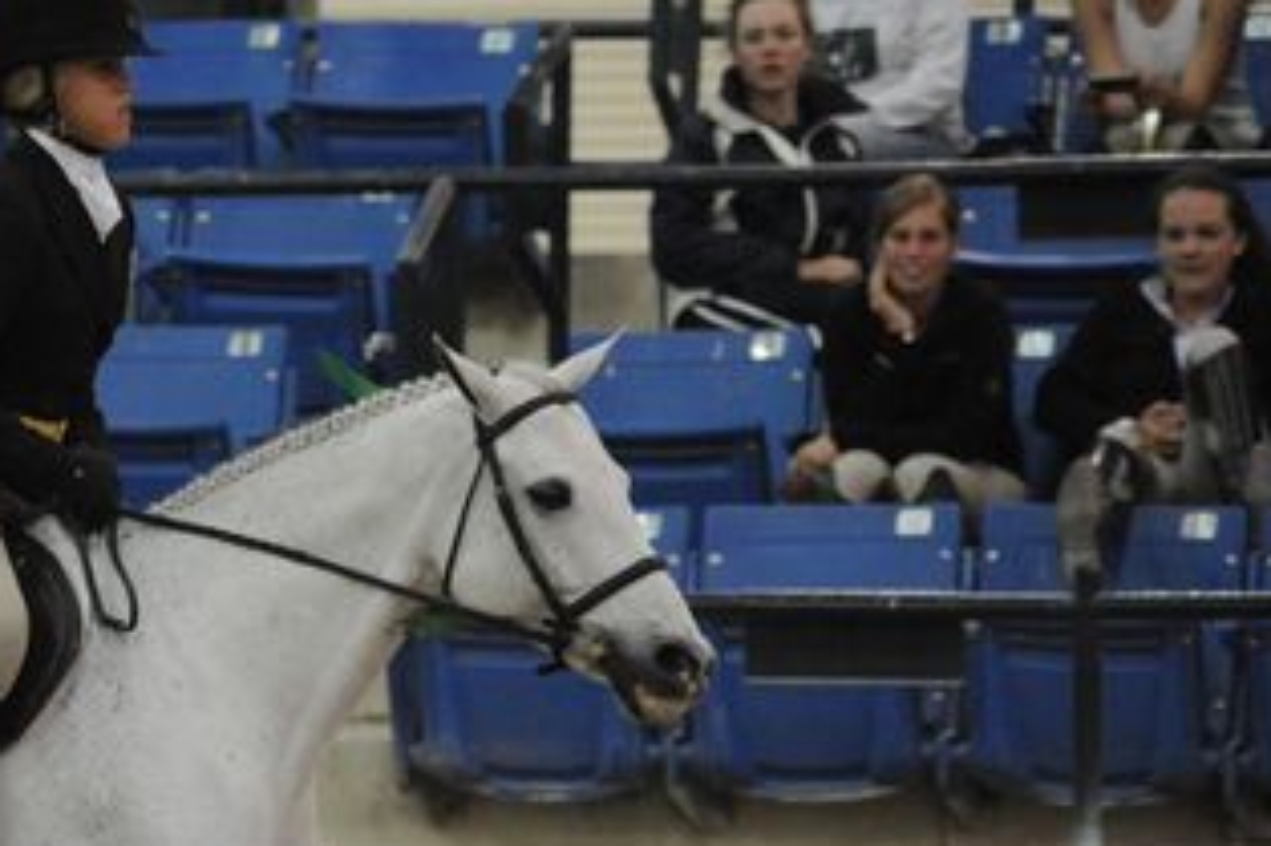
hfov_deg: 7.5
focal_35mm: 275
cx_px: 150
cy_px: 858
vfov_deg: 5.0
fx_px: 9704
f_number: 2.8
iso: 6400
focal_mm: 135
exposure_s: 1/500
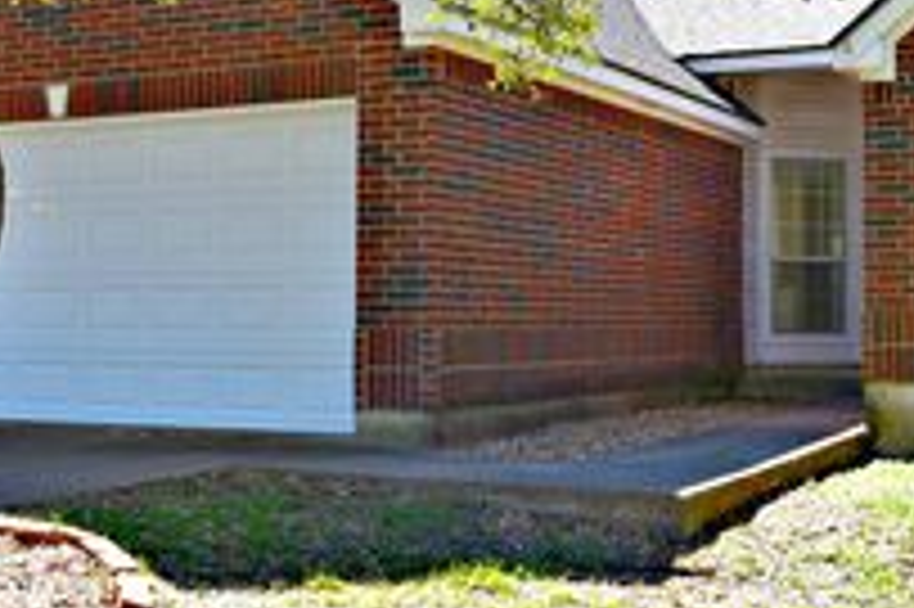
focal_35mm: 59
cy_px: 250
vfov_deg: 22.9
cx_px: 545
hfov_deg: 33.9
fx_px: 1497
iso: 250
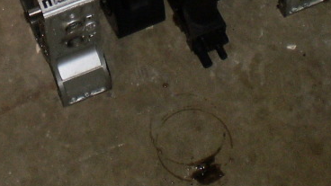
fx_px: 957
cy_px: -146
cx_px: 53
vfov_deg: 10.5
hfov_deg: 19.4
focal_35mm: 109
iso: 125
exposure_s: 1/30
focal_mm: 6.3
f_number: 3.1
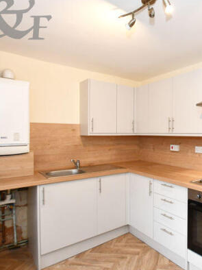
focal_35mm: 24
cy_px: 135
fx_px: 187
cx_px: 169
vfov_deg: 71.6
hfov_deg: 52.1
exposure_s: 1/60
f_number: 4
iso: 720
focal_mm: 10
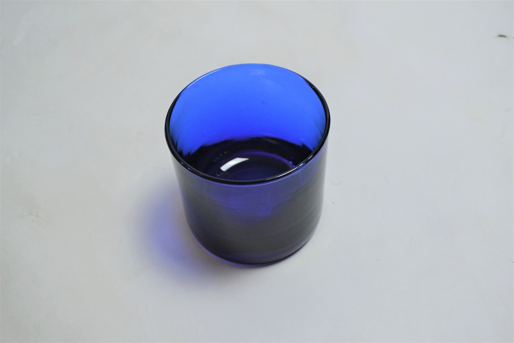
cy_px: 172
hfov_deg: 46.4
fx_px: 600
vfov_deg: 31.9
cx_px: 257
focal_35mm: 42
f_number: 4.5
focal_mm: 28
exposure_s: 1/30
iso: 400
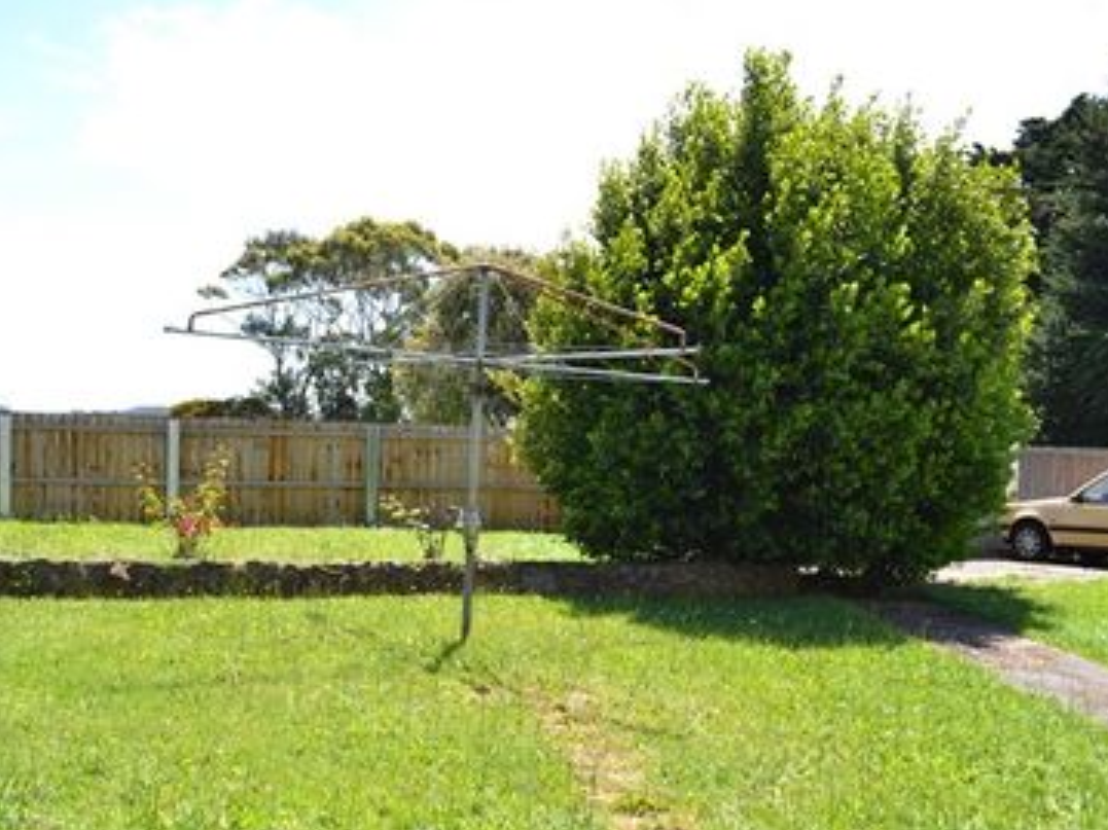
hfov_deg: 53.9
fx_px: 1088
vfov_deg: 41.7
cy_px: 477
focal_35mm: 34
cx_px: 522
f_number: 6.3
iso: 100
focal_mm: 18
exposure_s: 1/200
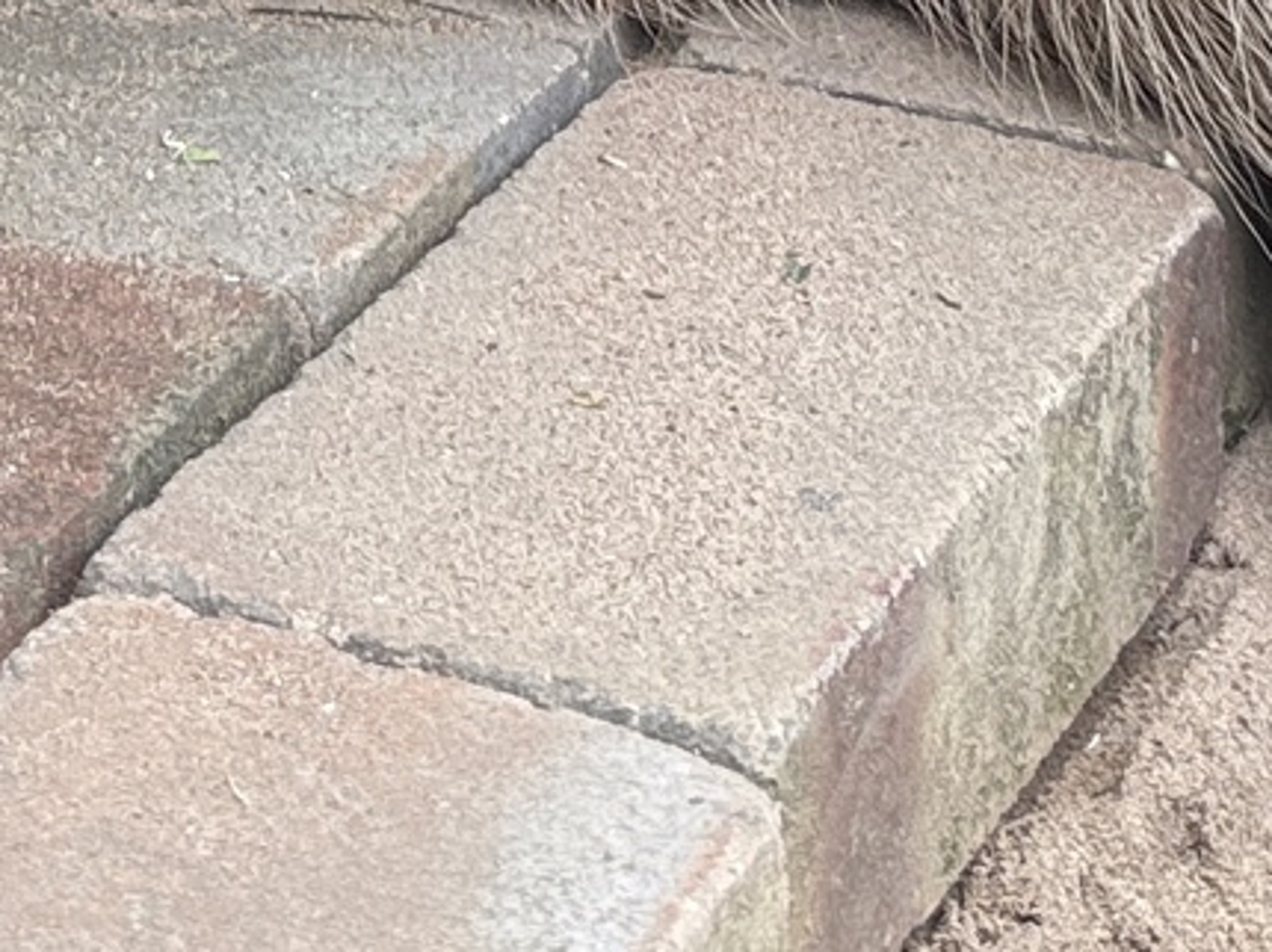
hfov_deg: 13.6
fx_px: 5252
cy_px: -1437
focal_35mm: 143
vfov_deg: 9.2
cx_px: 44
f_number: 1.78
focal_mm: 6.76
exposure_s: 1/593
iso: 80
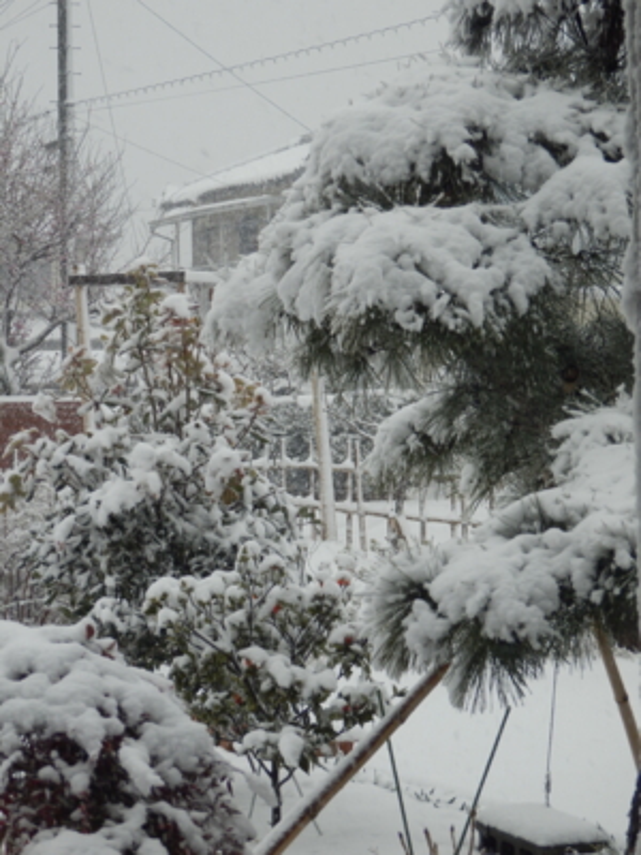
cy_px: 428
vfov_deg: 18.5
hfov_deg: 14.0
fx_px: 2617
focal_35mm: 106
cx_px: 320
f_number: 5
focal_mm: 19
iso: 100
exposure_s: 1/125
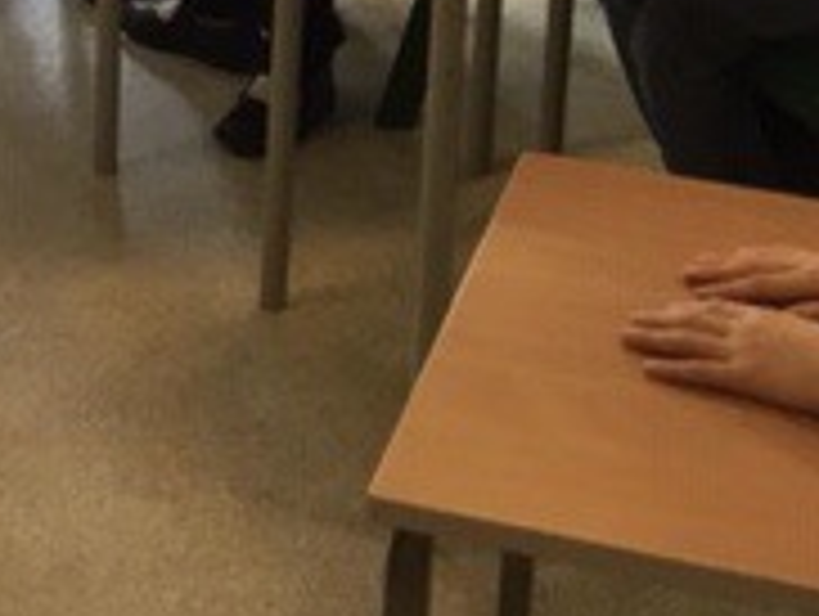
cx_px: 166
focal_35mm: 97
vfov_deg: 14.2
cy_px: -333
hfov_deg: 20.0
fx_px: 2298
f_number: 2.4
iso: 80
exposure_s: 1/33
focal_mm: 3.3
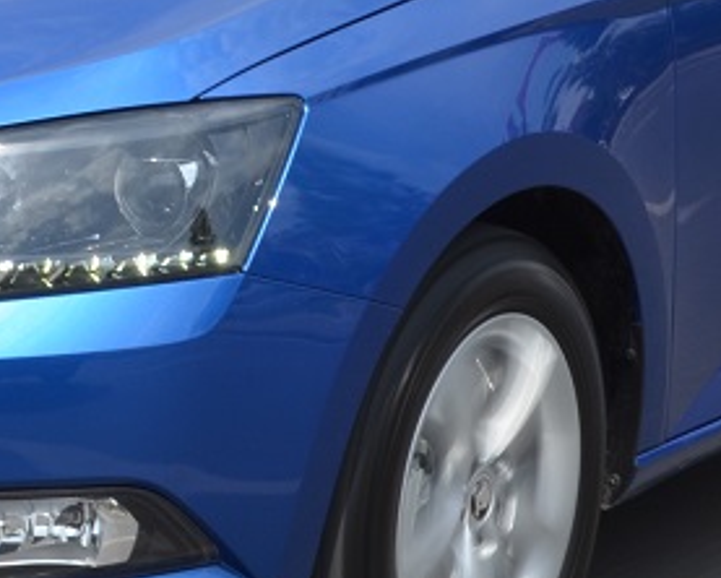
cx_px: 159
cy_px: 125
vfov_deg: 9.3
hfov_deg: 11.6
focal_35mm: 166
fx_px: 3545
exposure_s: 1/60
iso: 250
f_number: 25
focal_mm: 32
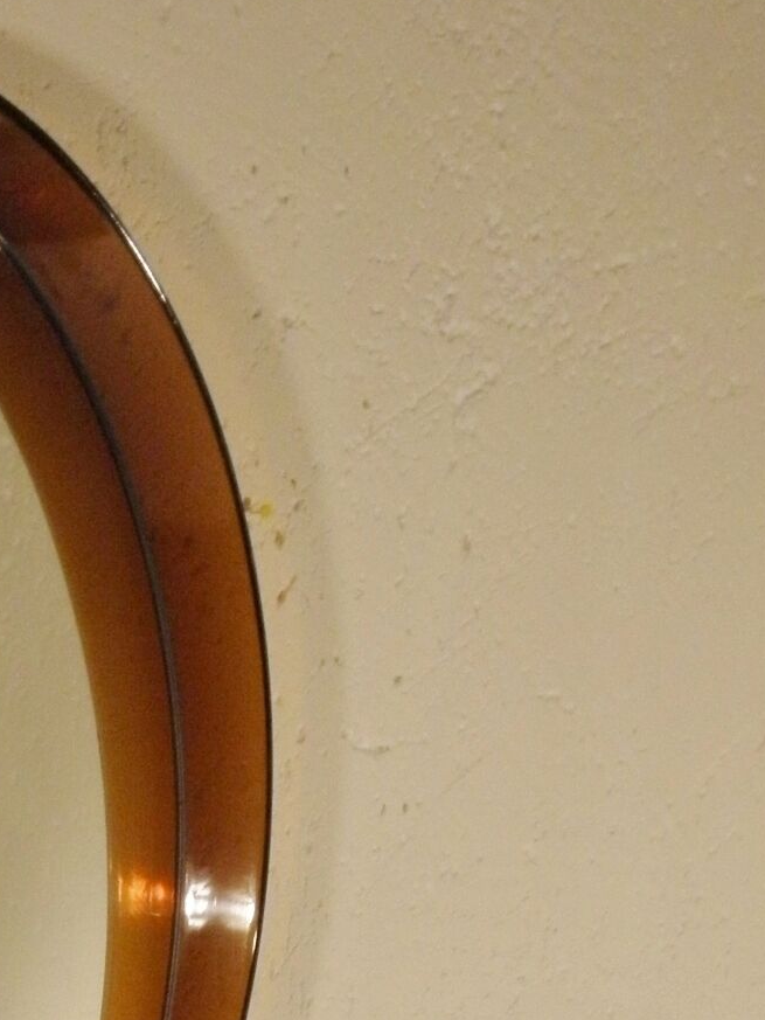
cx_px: -128
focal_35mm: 129
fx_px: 3800
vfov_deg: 14.6
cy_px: 1330
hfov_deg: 11.3
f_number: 3.9
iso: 160
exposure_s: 1/40
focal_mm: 7.9
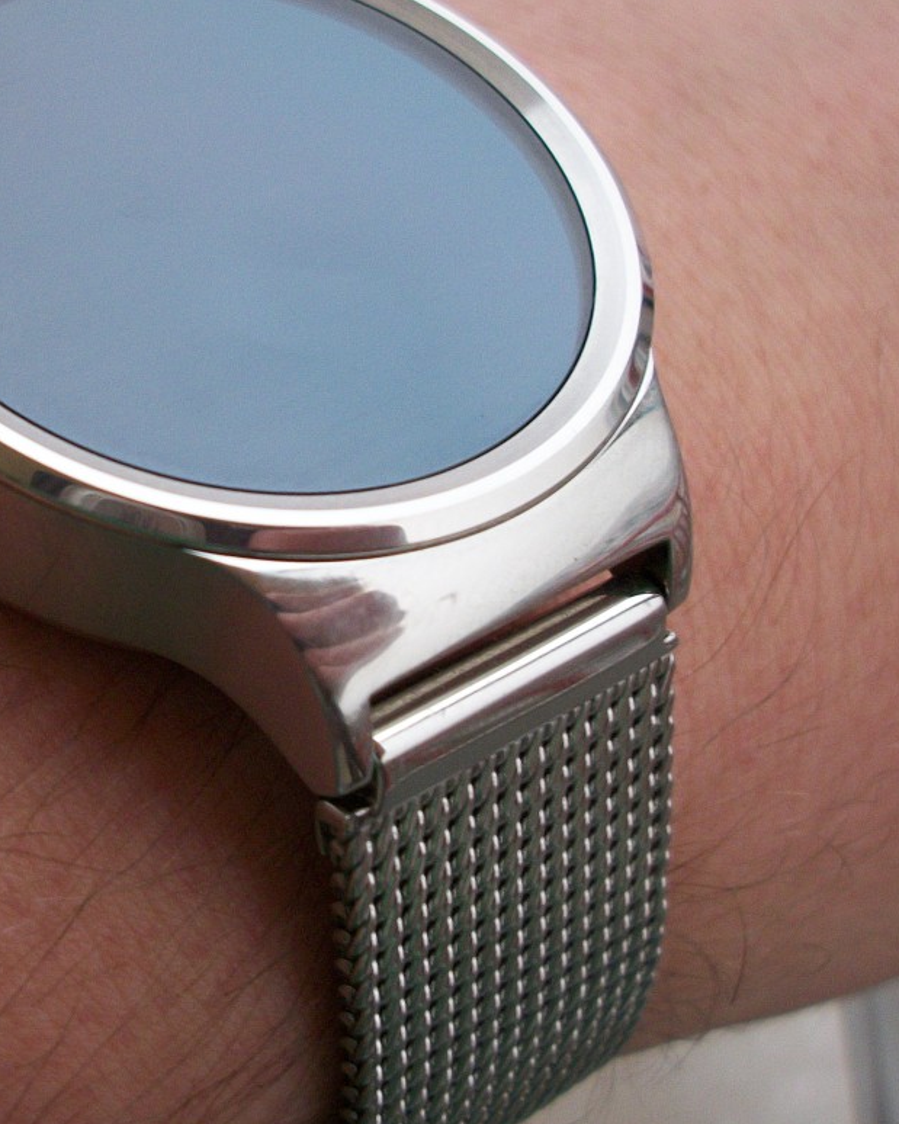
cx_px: 263
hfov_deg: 28.3
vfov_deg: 35.4
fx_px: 1763
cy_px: 536
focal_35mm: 53
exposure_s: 1/50
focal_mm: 6.3
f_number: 3.1
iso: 160
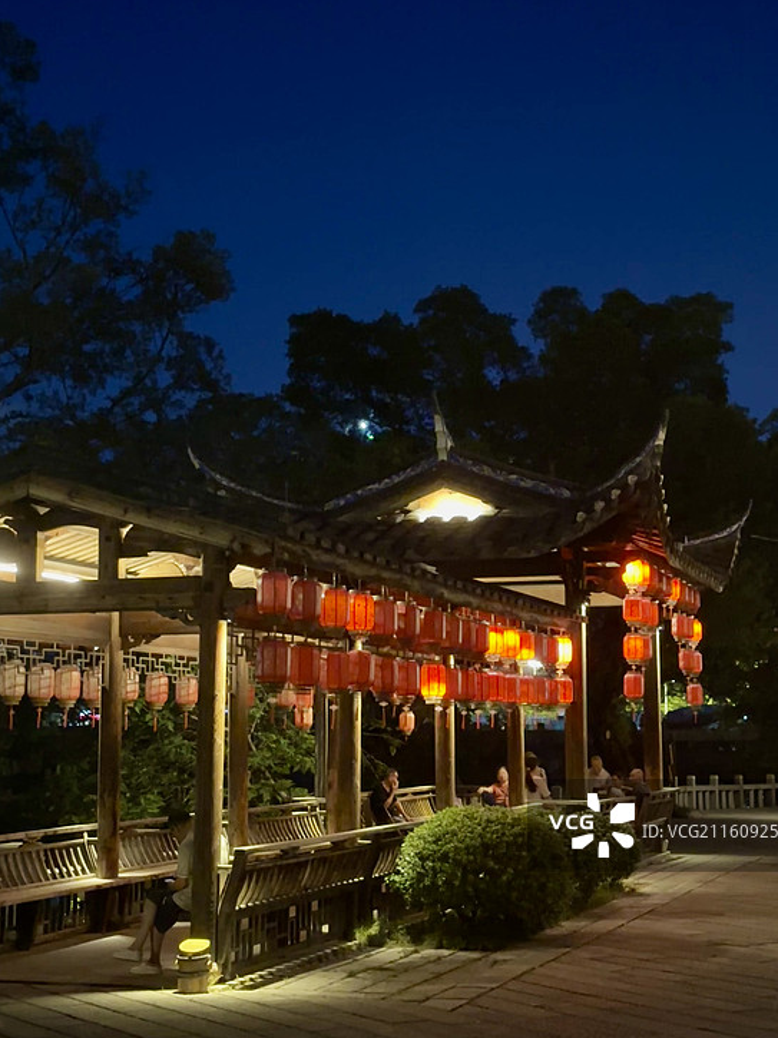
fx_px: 1590
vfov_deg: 36.2
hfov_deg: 27.5
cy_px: 557
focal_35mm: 53
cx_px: 417
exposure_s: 1/20
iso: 1000
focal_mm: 6.86
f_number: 1.78
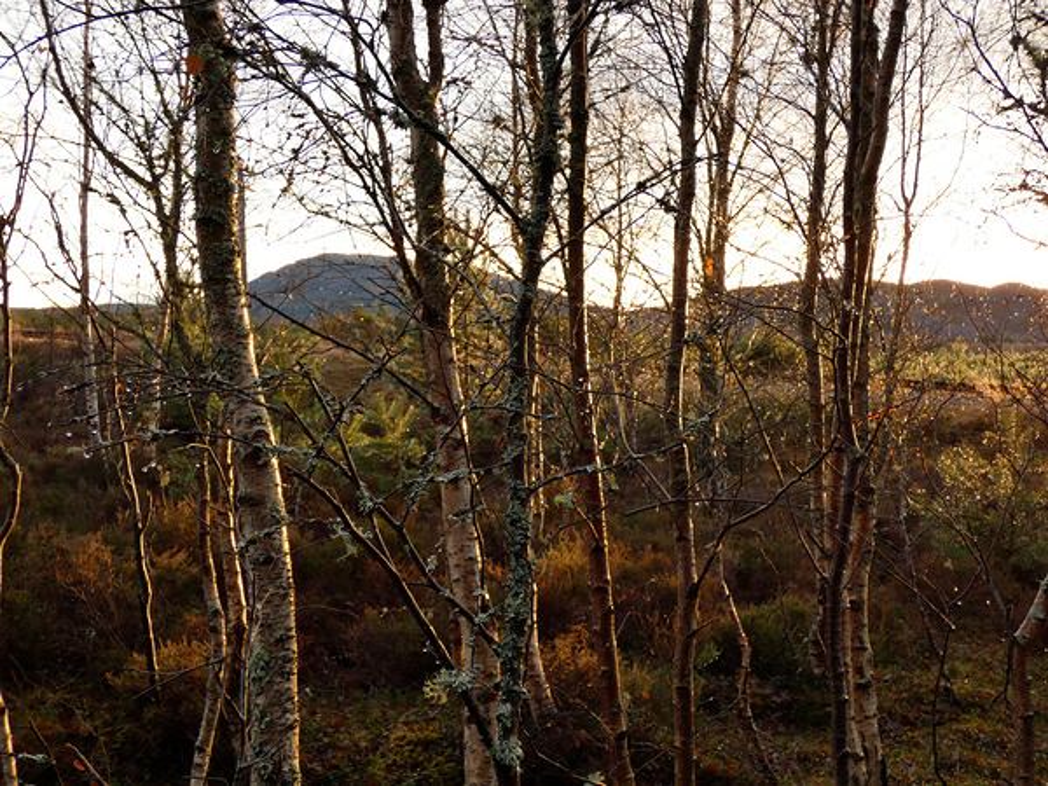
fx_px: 1181
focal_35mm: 39
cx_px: 524
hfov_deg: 47.9
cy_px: 393
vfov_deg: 36.8
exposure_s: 1/80
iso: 125
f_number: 3.6
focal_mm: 7.1
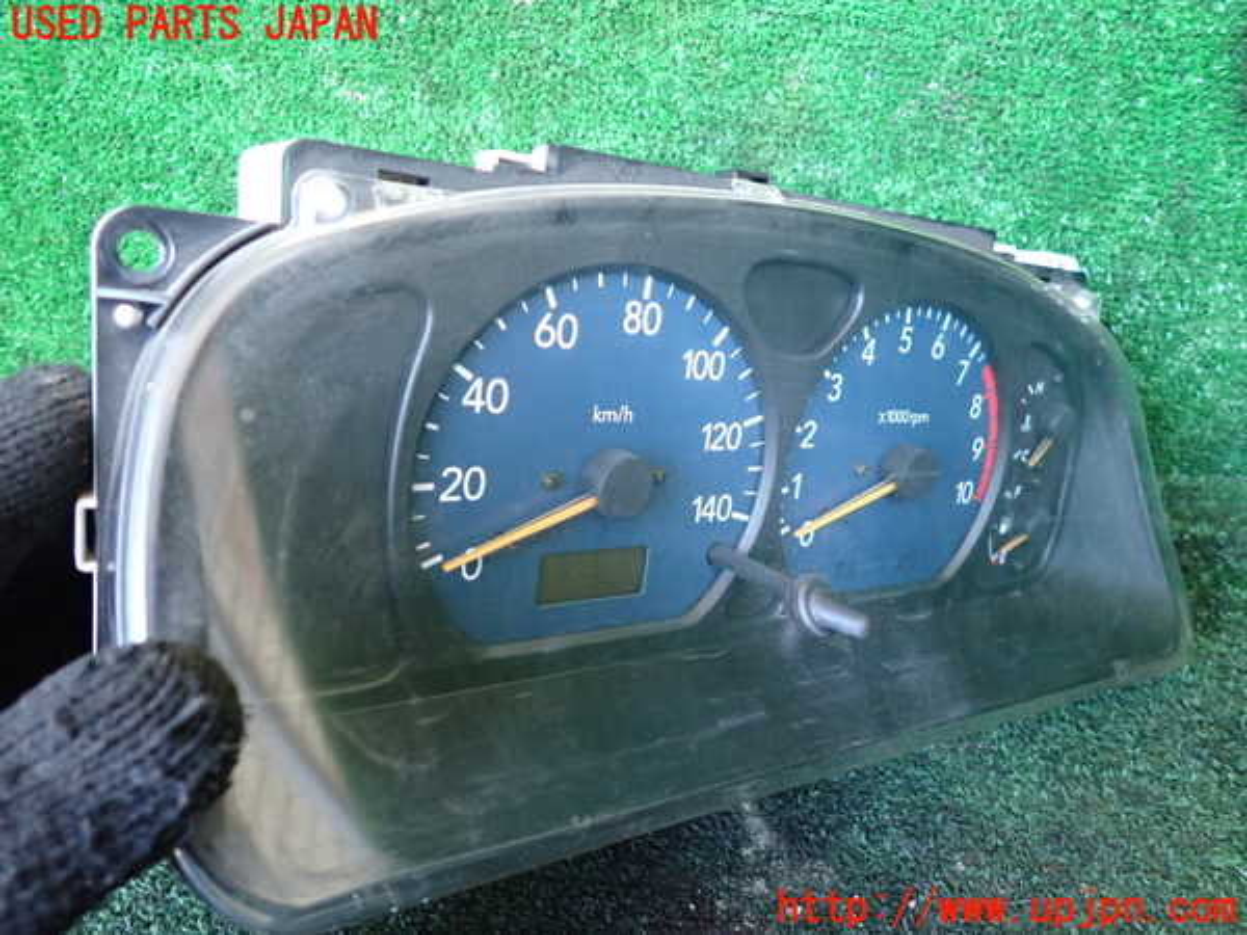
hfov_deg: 69.4
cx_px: 624
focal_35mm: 25
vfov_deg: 54.9
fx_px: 901
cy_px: 468
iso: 400
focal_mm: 4.5
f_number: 2
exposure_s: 1/30
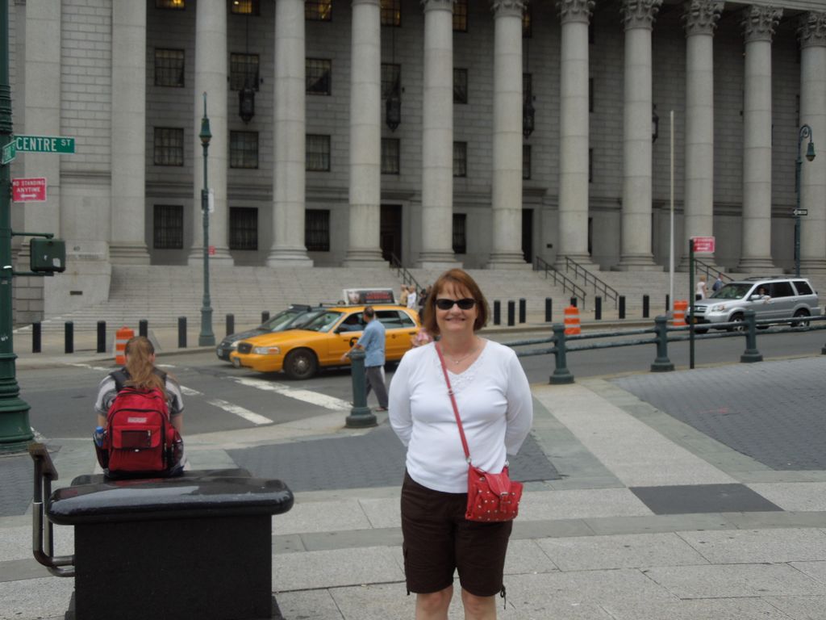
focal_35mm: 39
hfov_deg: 47.9
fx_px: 931
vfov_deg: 36.8
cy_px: 310
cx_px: 413
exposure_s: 1/250
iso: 100
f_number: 3.8
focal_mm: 7
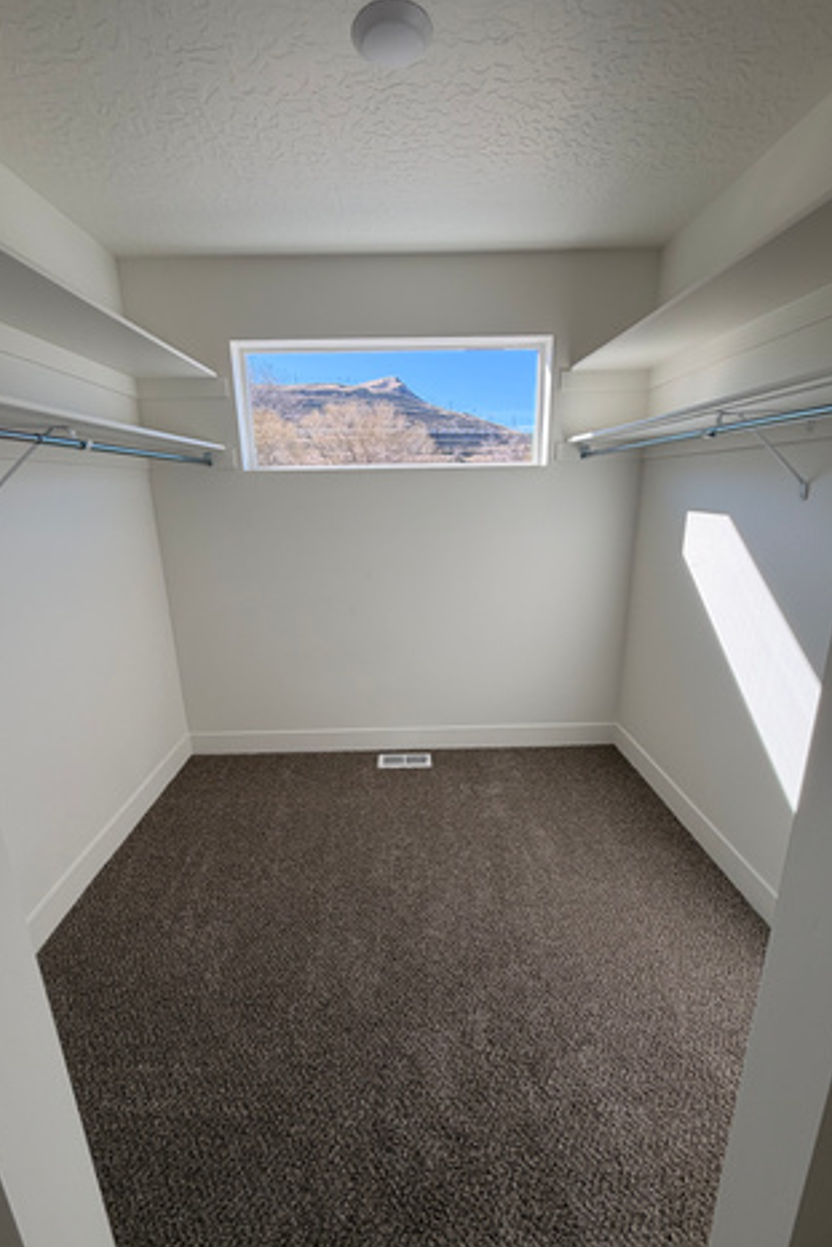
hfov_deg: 77.3
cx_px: 404
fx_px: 520
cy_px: 634
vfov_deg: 100.4
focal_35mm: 15
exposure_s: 1/120
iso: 25
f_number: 2.2
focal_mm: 2.22
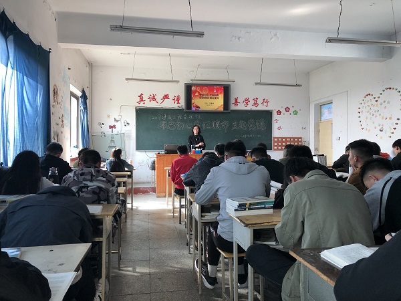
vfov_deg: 49.7
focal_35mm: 28
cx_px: 200
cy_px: 150
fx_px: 324
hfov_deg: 63.4
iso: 25
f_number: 1.8
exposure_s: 1/30
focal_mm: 4
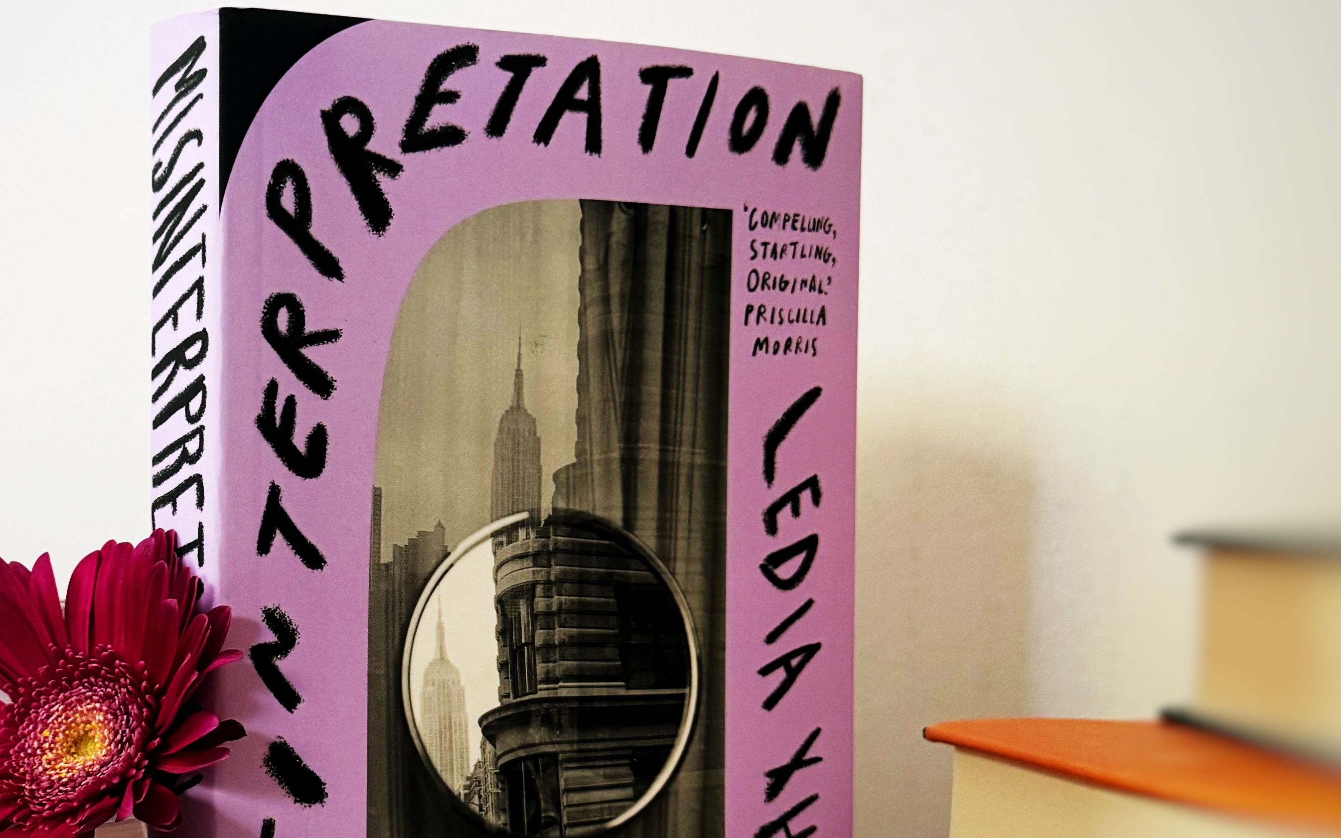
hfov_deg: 37.2
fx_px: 1974
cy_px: 511
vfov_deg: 23.9
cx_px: 473
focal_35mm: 54
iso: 250
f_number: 1.78
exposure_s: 1/60
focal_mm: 6.76
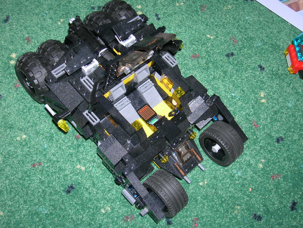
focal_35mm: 46
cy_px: 114
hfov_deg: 41.2
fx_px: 403
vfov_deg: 31.5
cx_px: 152
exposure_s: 1/60.1
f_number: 3.2
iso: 50
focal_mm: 7.7
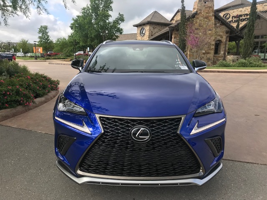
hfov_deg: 63.4
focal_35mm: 28
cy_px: 100
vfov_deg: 49.7
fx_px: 216
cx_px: 134
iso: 20
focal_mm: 3.99
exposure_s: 1/870
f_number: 1.8
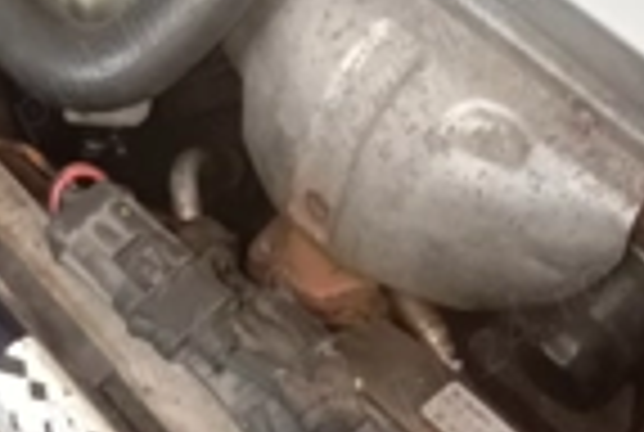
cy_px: 94
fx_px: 1452
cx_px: 311
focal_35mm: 81
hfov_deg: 25.0
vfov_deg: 16.8
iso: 1439
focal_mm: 4.27
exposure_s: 1/20
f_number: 1.8
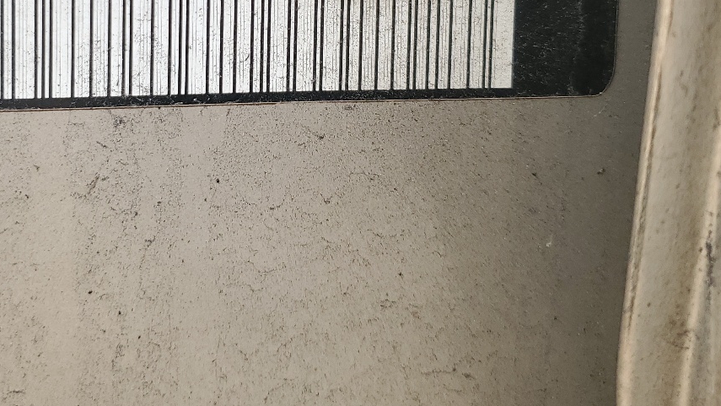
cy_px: -41
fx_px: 1013
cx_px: 254
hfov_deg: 38.8
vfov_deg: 21.5
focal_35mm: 53
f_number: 1.5
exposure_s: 1/270
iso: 50
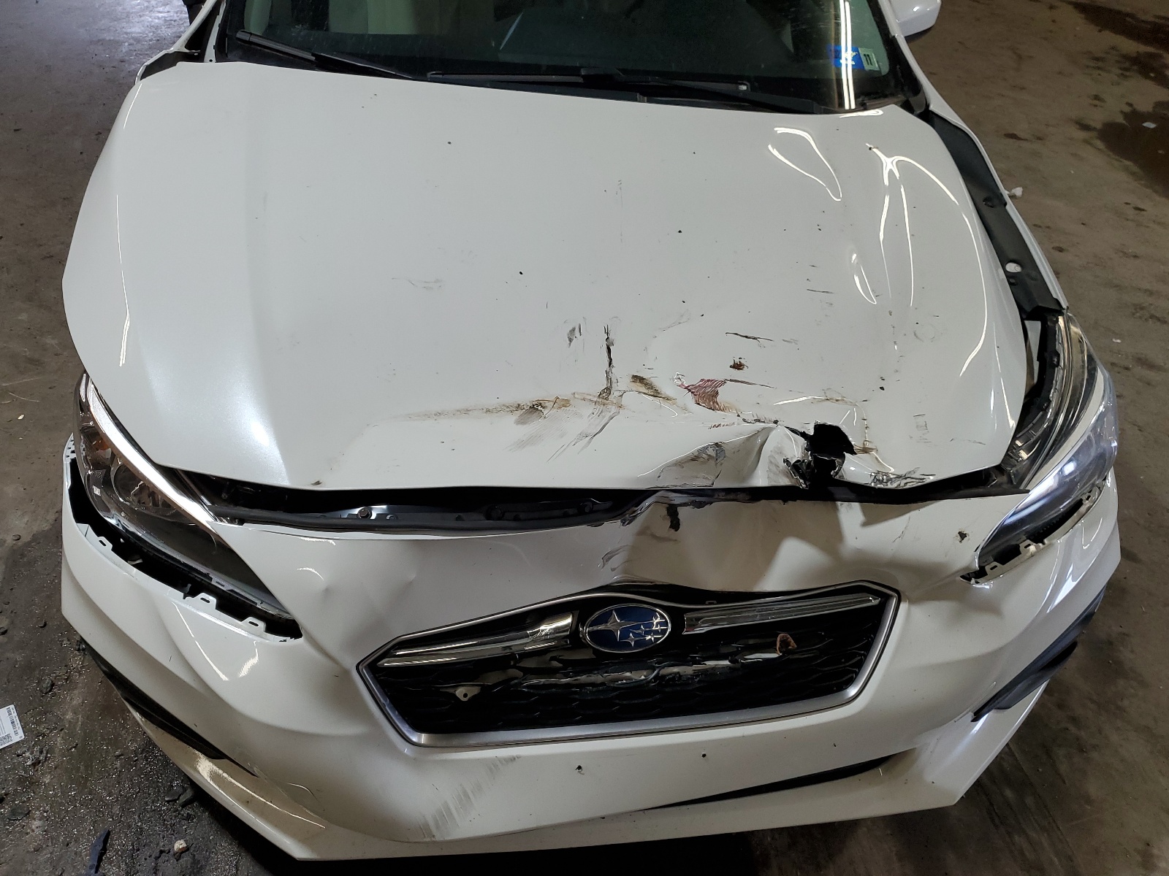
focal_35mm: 26
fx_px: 878
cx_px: 584
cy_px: 438
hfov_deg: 67.3
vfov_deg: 53.1
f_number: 1.5
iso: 69
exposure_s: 1/120
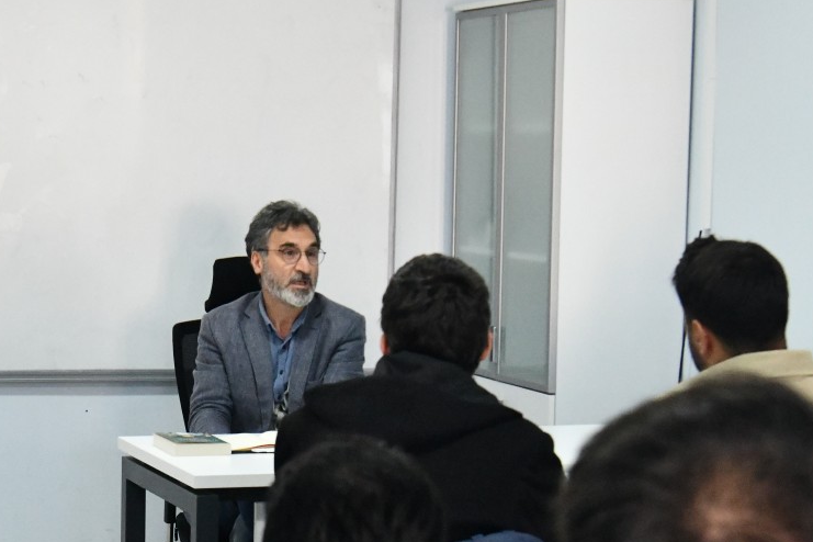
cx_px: 314
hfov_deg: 19.4
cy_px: 376
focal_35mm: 105
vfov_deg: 13.0
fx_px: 2371
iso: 9000
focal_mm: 48
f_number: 7.1
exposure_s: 1/320
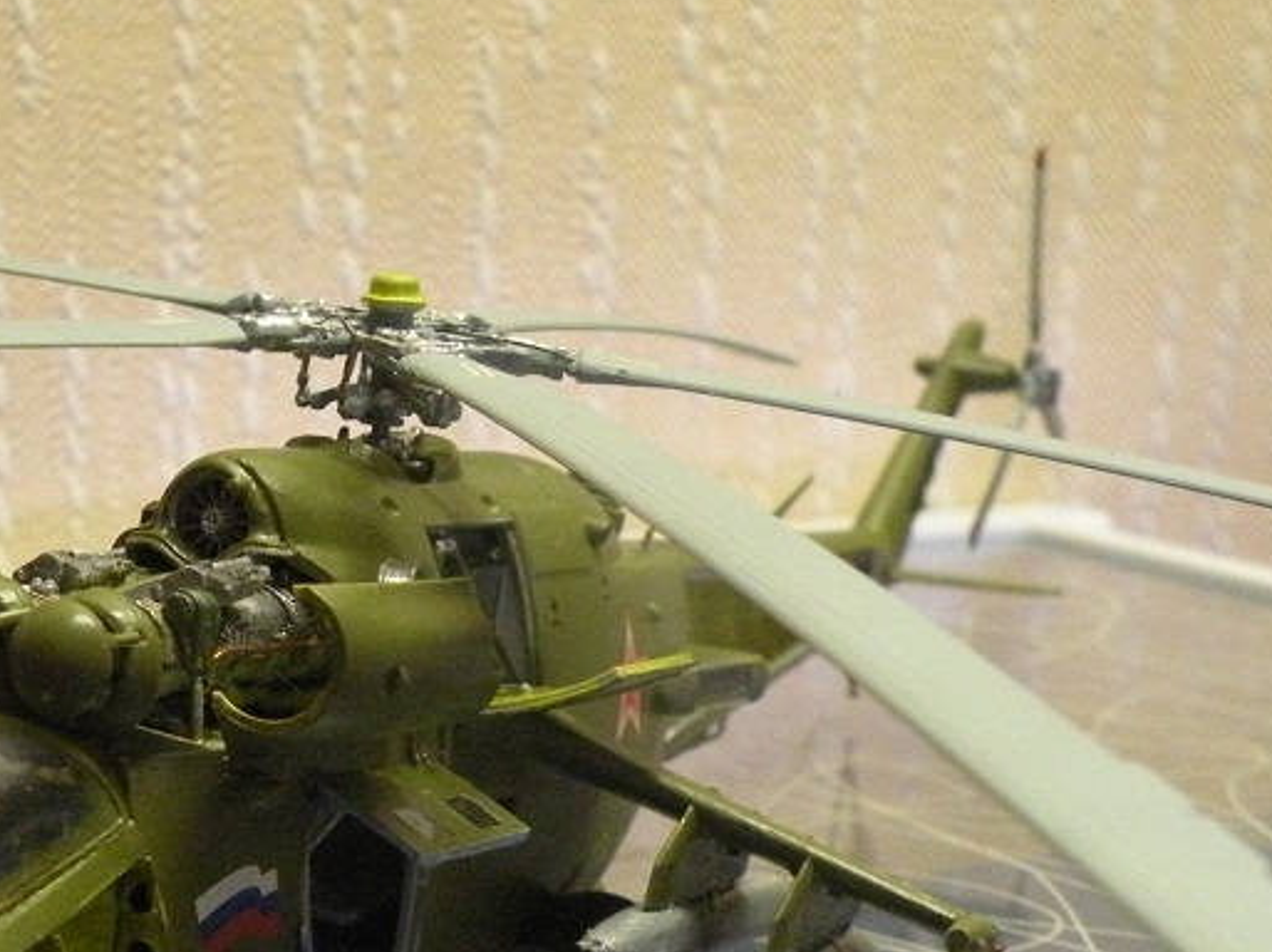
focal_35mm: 74
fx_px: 2717
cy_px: 910
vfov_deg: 19.4
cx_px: 335
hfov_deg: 26.1
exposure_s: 1/21
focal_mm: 5.8
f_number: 3.2
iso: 400
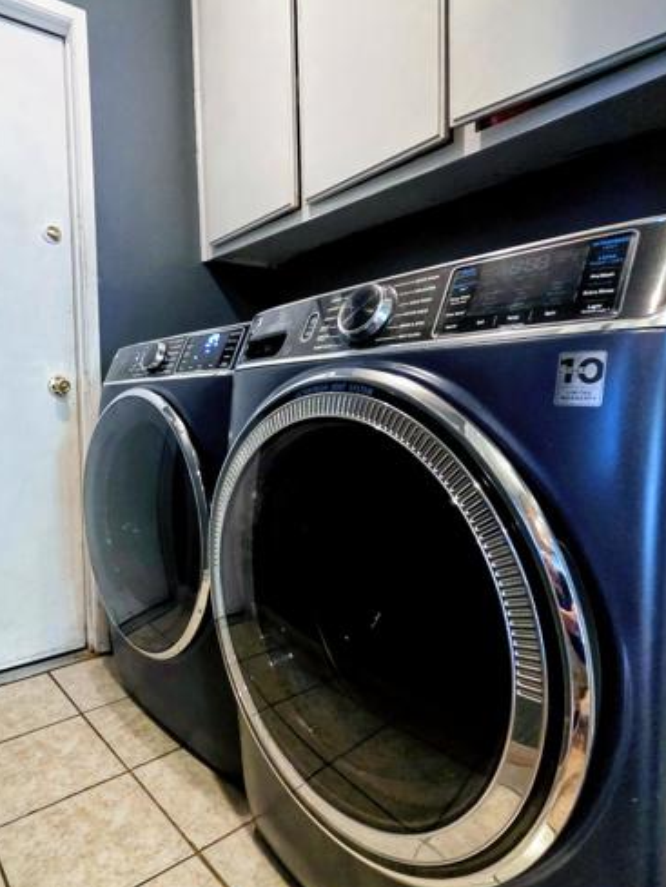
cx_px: 250
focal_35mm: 17
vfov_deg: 91.0
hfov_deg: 73.5
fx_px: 436
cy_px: 450
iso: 800
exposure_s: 1/60
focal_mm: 2.2
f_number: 2.2
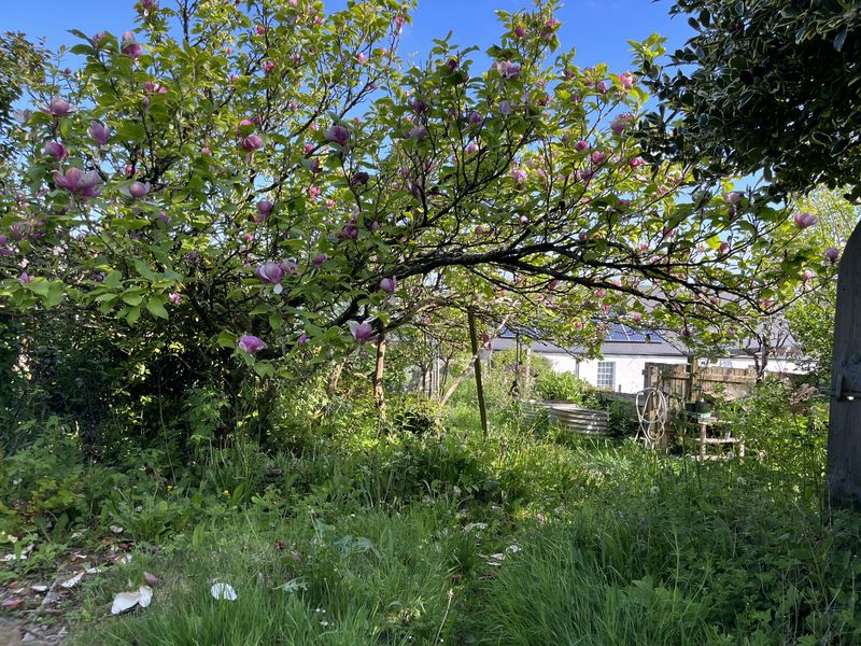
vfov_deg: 53.1
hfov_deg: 67.3
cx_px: 430
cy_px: 323
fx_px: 647
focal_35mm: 26
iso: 50
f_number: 1.6
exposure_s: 1/544
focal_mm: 5.1
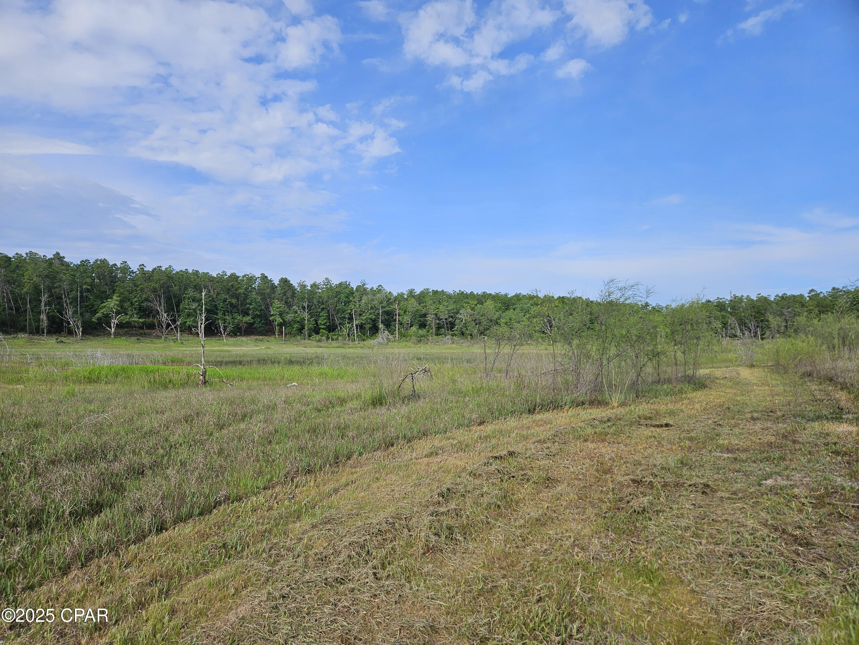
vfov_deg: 58.9
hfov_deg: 73.9
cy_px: 322
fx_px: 571
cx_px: 430
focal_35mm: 23
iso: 25
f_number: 1.8
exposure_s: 1/2216
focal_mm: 5.4
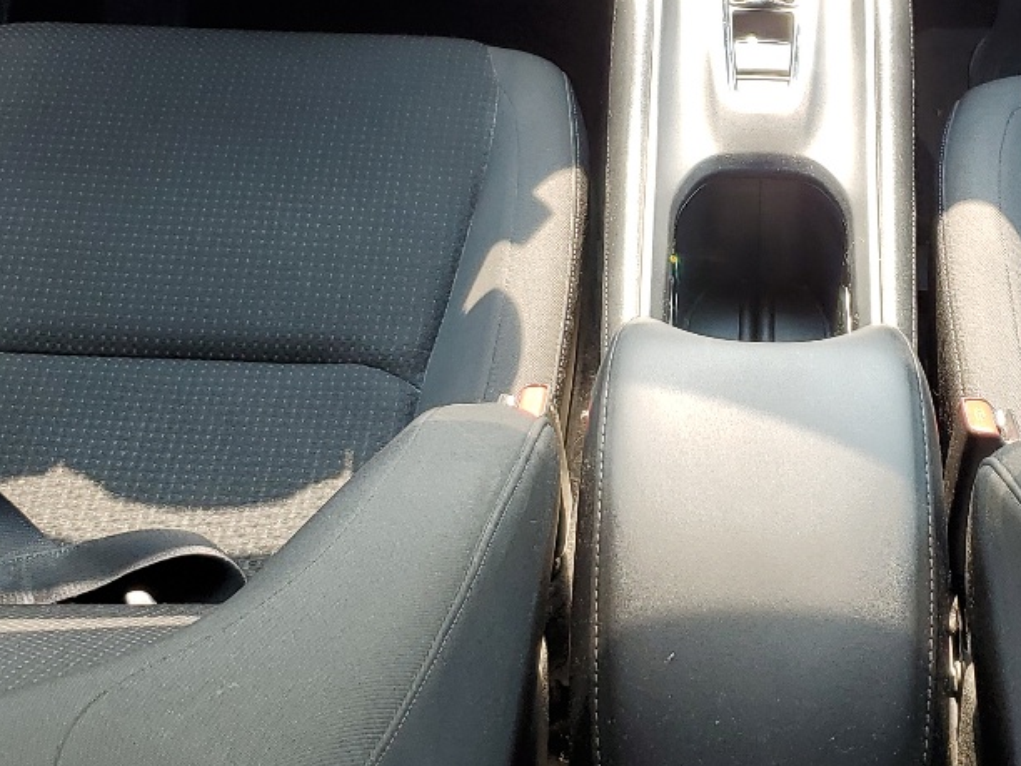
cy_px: 210
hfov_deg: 28.2
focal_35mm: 68
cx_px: 746
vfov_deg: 21.5
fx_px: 2006
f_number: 1.5
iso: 50
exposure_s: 1/238
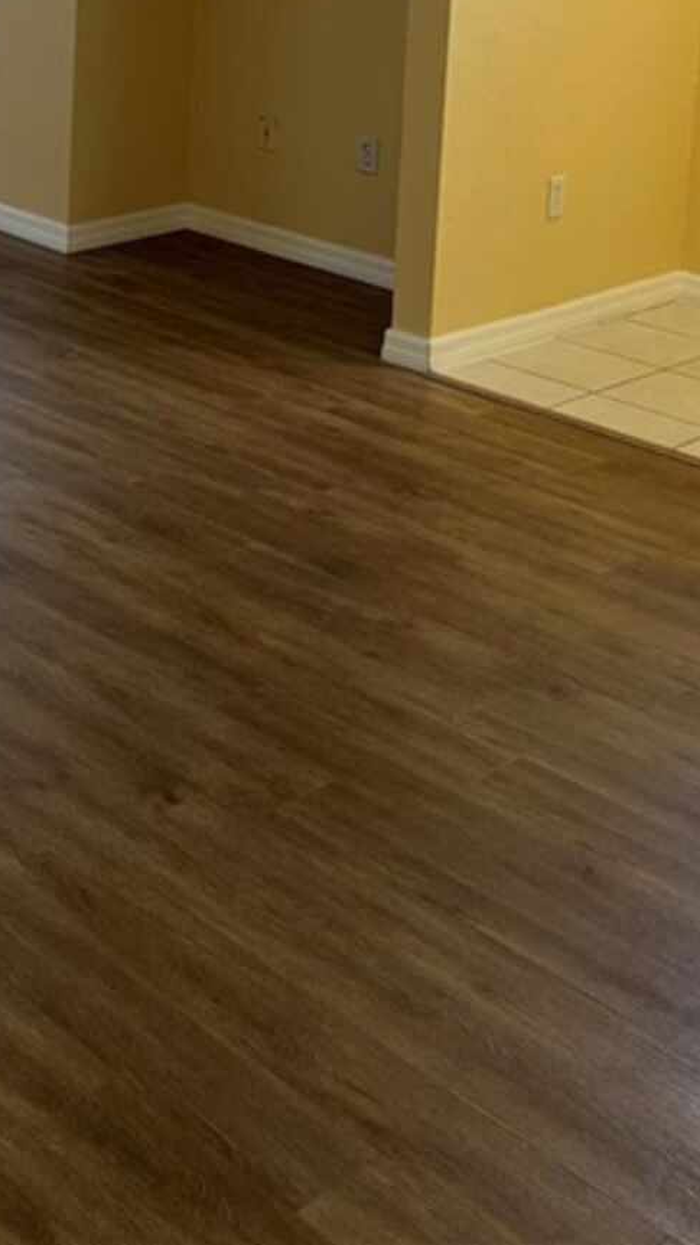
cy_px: 16
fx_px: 1849
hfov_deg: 20.6
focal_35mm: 56
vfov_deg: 34.1
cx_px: -38
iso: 64
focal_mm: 5.7
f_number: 1.5
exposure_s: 1/60
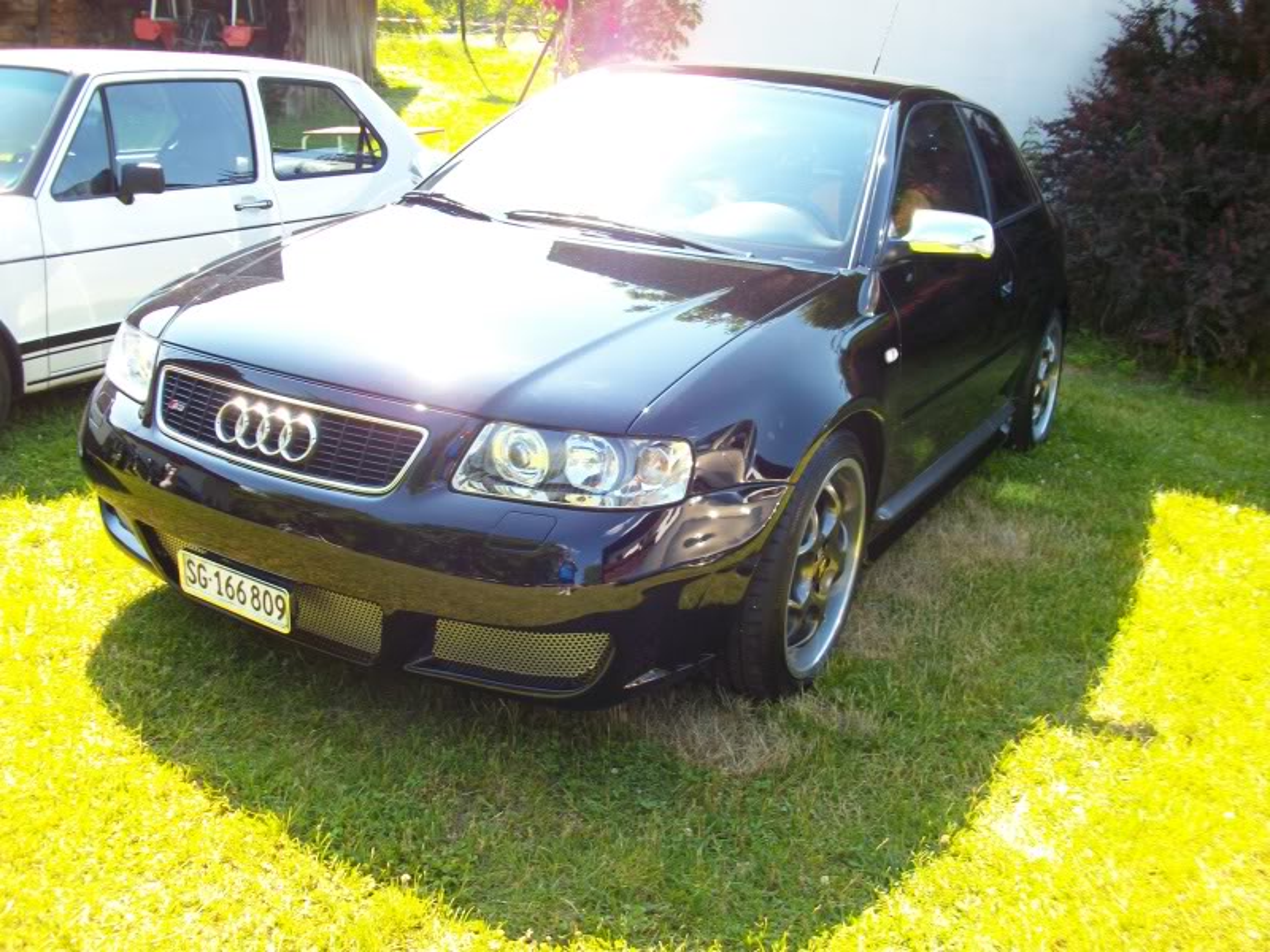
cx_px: 635
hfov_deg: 54.0
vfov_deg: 41.8
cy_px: 476
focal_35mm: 34
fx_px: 1247
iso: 80
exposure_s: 1/153
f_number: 2.9
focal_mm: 5.7
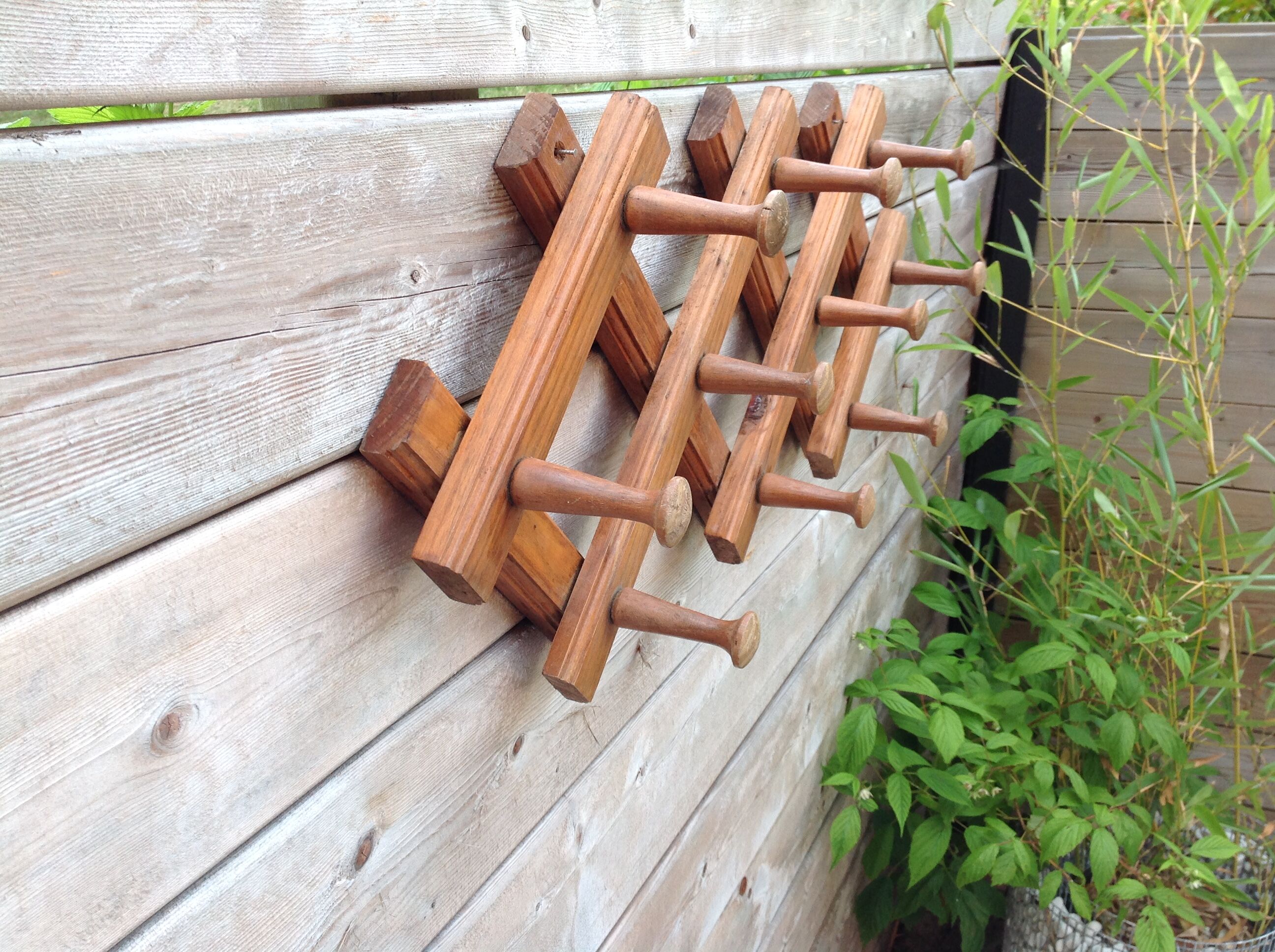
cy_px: 476
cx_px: 638
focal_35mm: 35
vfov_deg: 40.6
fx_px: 1287
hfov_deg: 52.7
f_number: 2.4
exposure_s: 1/200
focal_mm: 4.28
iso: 50
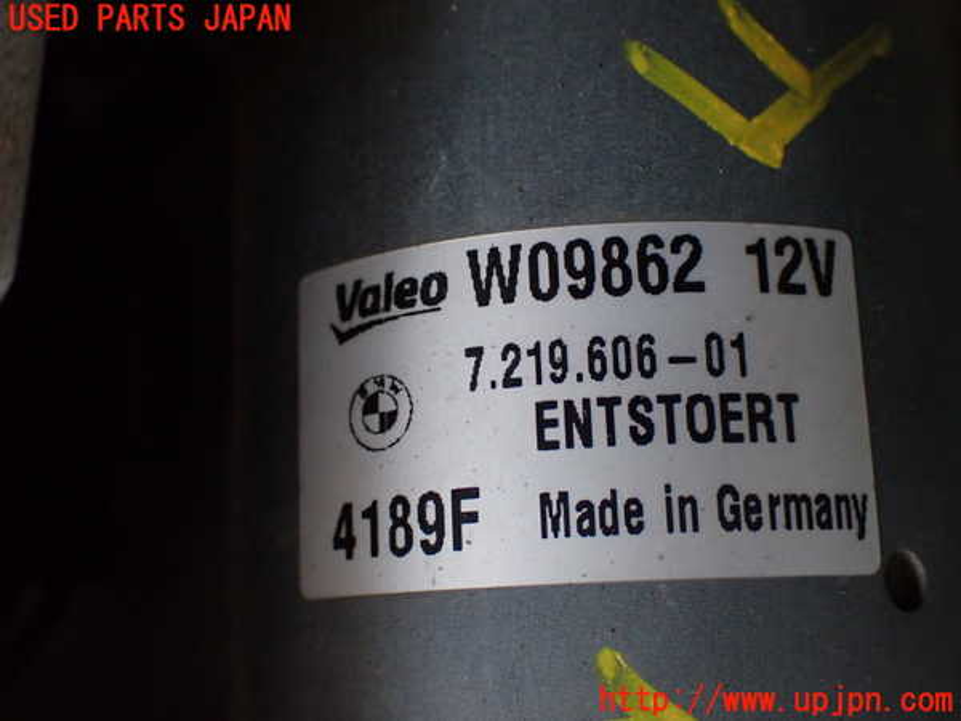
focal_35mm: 47
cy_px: 360
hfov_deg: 40.4
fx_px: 1305
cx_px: 480
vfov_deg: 30.9
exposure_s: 1/200
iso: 800
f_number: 3.1
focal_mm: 8.4
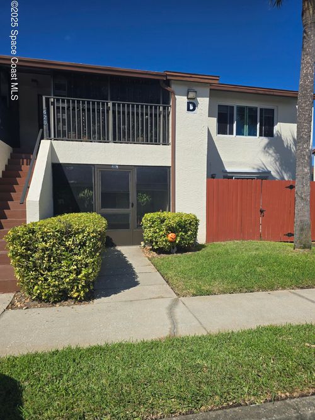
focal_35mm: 23
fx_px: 279
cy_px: 210
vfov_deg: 73.9
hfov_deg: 58.9
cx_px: 158
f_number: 1.7
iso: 12
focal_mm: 6.3
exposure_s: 1/1350
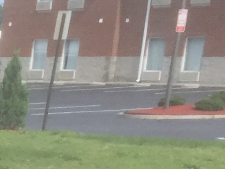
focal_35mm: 195
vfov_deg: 7.0
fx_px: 1268
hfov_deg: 8.6
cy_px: 448
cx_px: -421
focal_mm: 4.15
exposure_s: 1/1647
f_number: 2.2
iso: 32
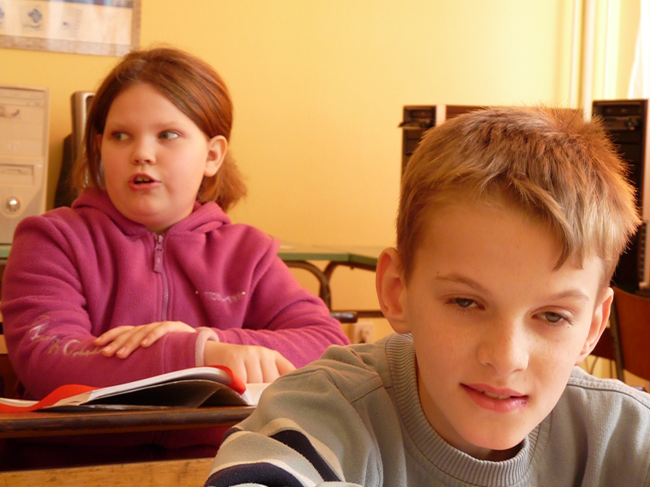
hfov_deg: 23.3
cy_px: 244
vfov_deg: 17.6
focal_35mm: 84
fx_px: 1577
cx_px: 325
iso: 500
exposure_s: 1/125
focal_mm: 14.9
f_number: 4
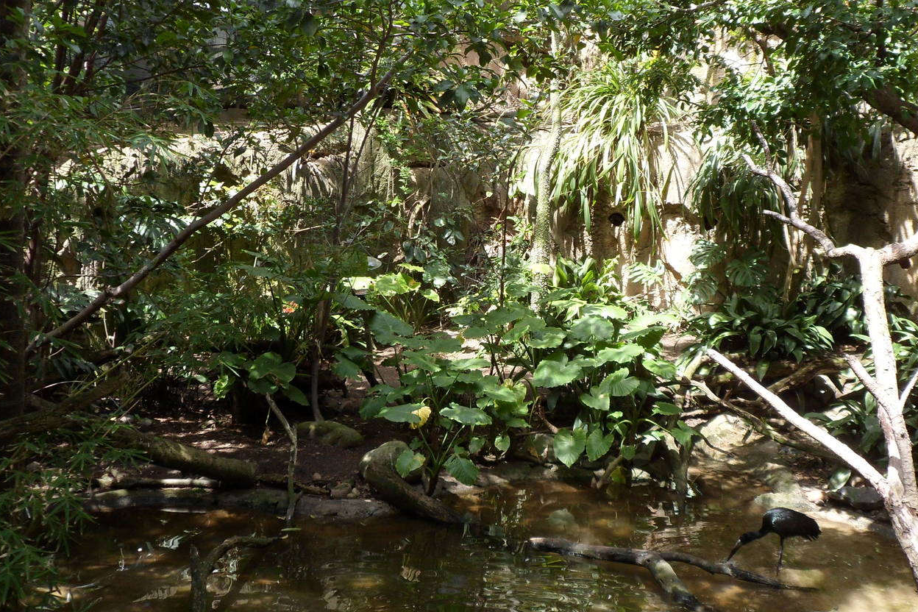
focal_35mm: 36
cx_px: 483
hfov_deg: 53.1
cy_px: 247
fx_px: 918
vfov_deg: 36.7
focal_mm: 4.9
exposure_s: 1/125
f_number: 3.3
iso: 80
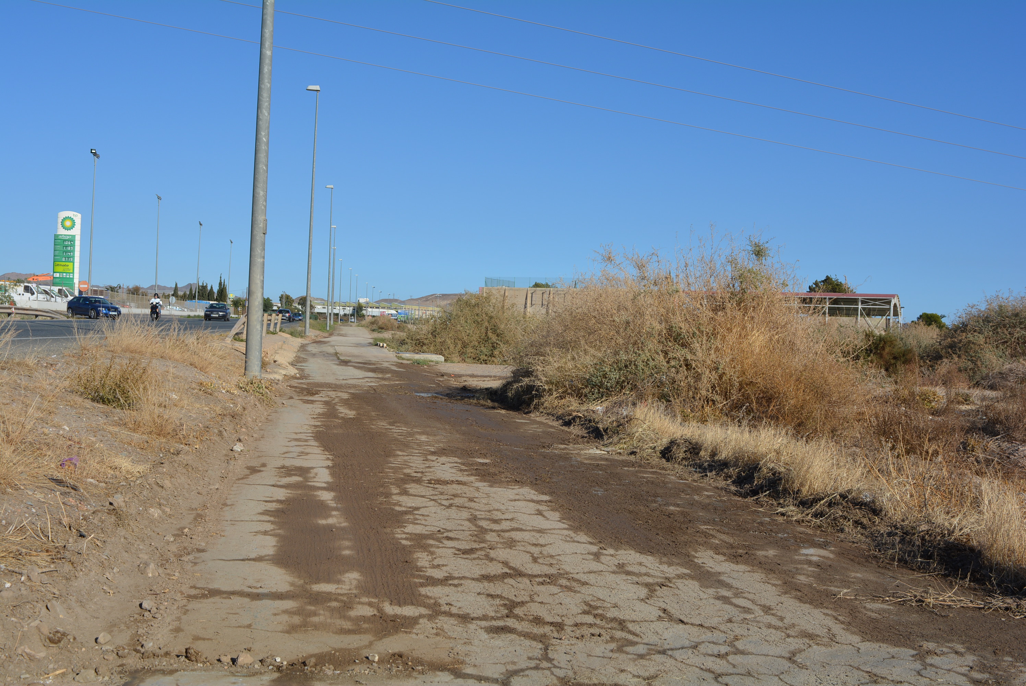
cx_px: 513
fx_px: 1027
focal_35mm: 36
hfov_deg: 53.1
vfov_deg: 36.9
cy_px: 343
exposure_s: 1/320
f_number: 9
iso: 100
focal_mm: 24
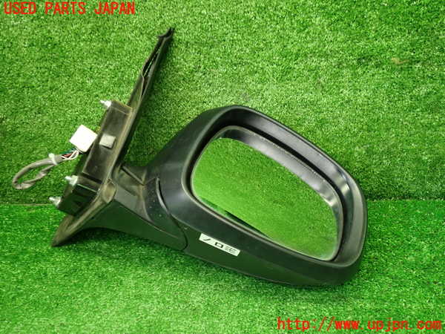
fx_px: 411
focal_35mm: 32
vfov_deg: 44.2
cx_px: 222
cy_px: 167
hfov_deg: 56.8
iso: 250
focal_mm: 5.79
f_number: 2.4
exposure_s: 1/30
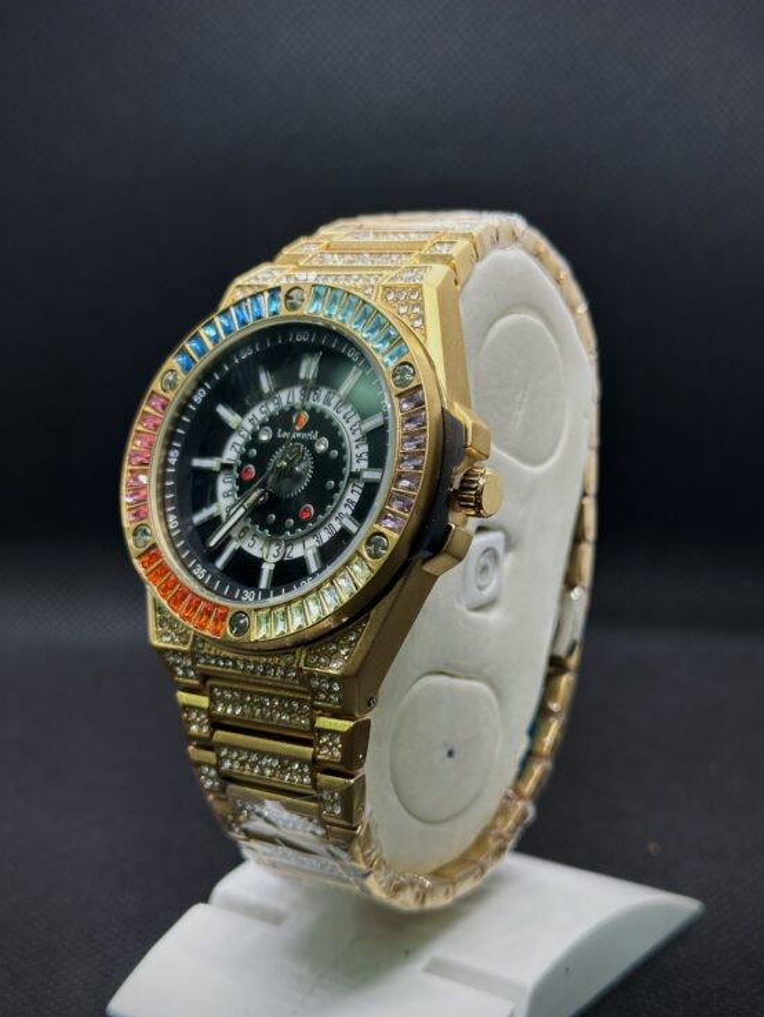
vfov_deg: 36.8
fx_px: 1529
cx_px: 371
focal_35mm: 52
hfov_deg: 28.0
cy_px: 543
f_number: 1.78
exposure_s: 1/100
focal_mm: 6.86
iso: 64
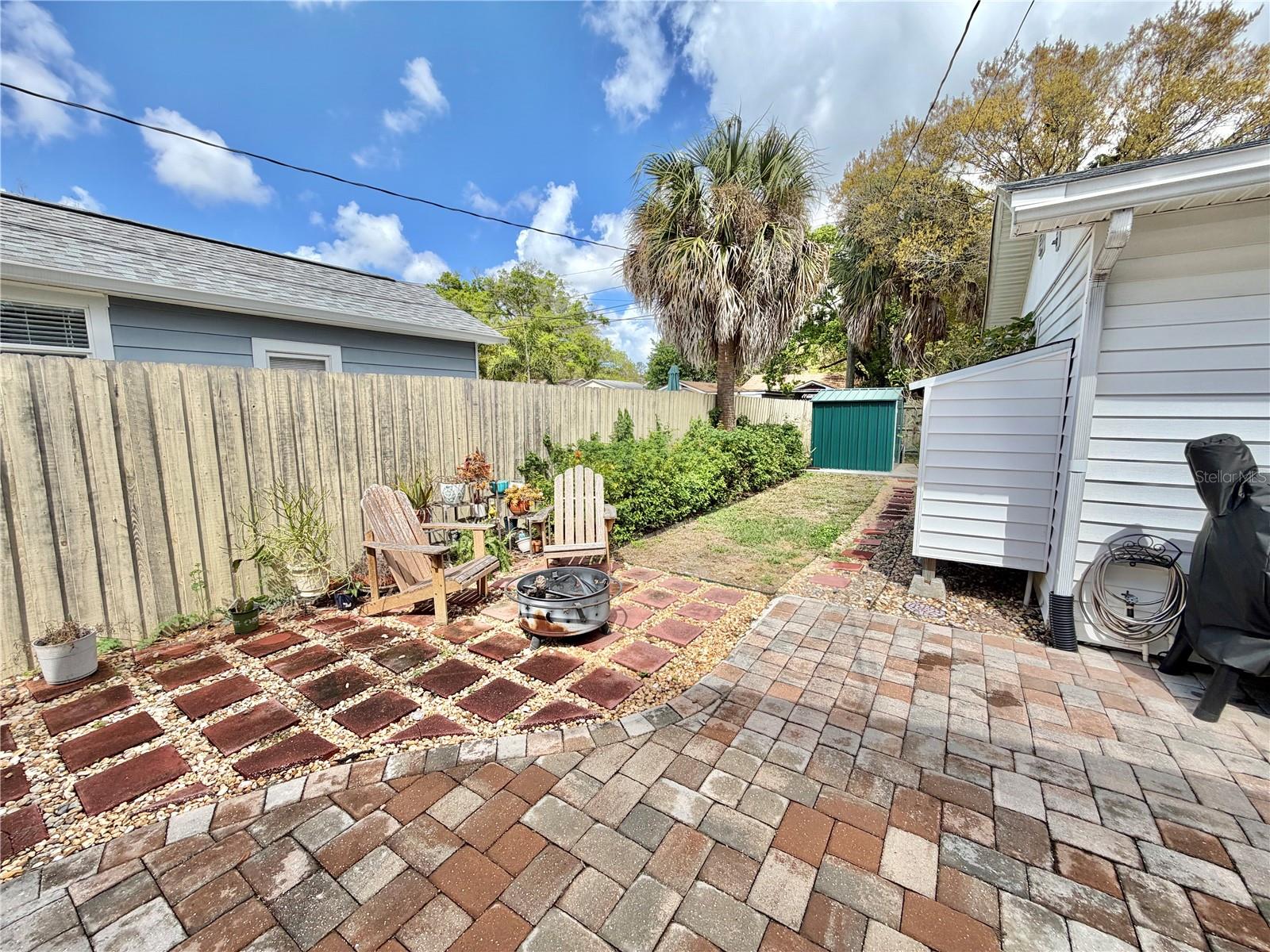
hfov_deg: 102.1
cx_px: 635
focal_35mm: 14
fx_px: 514
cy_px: 476
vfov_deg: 85.7
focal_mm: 2.22
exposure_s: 1/770
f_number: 2.2
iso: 25
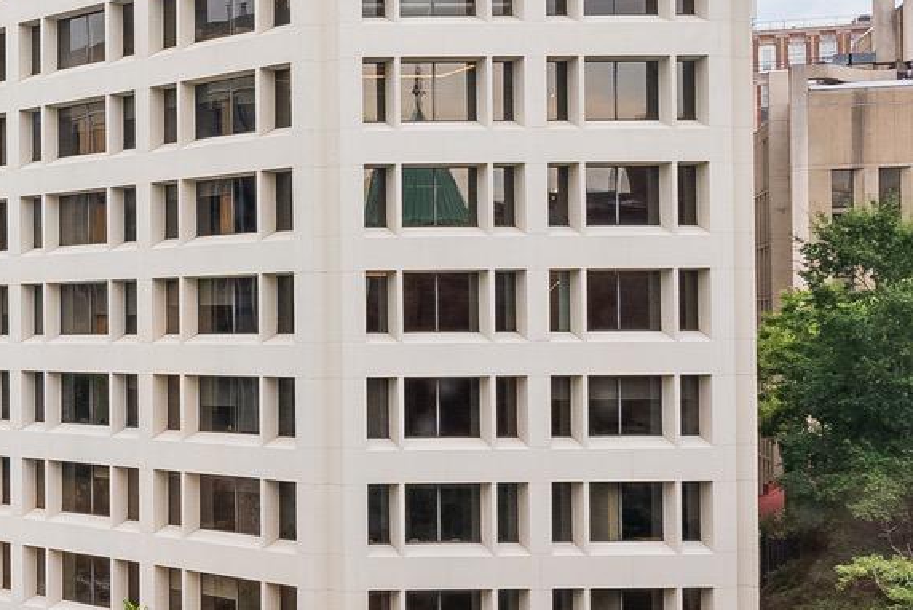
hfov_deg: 23.9
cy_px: 283
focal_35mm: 70
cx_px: -388
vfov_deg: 19.5
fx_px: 1771
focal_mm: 19.5
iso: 800
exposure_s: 1/100
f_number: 14
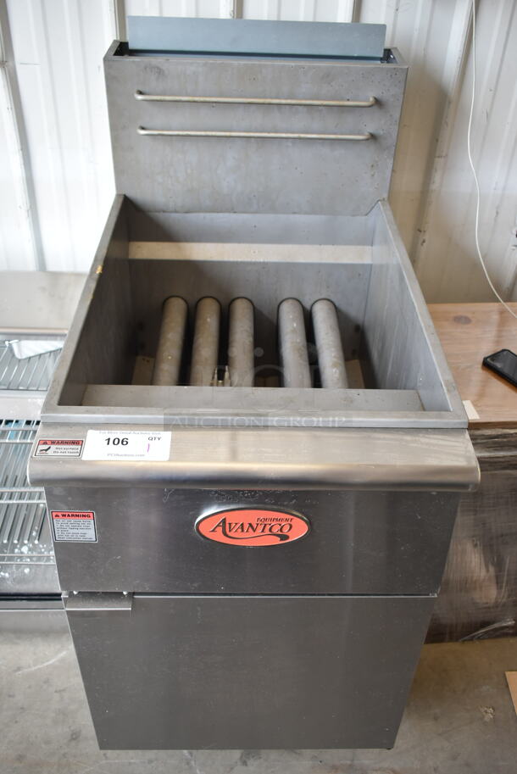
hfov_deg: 38.4
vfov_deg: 55.1
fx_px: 742
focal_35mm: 34
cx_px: 258
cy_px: 387
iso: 560
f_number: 3.8
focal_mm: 23
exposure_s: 1/125
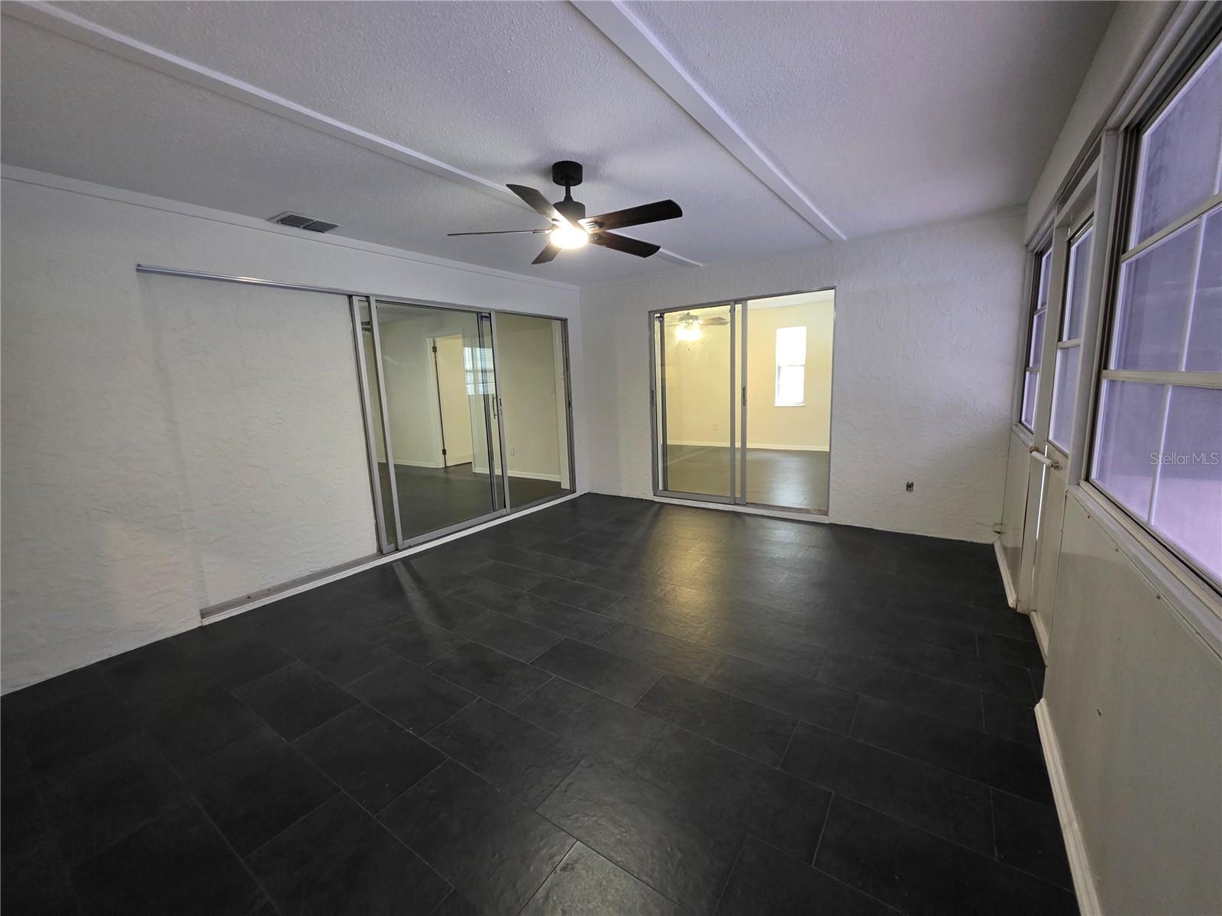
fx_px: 459
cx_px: 611
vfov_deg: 89.9
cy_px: 458
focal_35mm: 13
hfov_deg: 106.2
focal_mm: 2.2
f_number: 1.9
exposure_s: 1/60
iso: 640
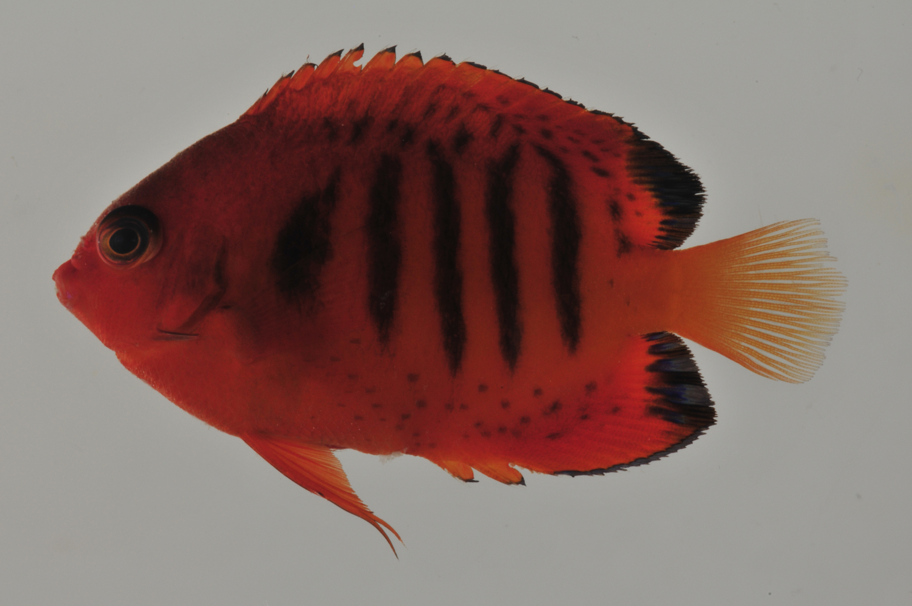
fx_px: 3985
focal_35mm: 158
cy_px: 303
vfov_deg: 8.7
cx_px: 456
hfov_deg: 13.1
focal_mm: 105
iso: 200
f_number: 36
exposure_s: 1/60
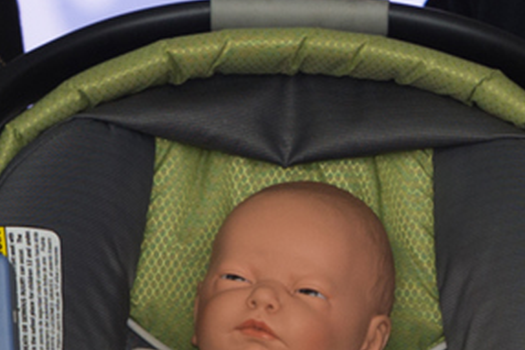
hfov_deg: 3.0
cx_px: 324
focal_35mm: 691
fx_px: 10071
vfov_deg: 2.0
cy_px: -11
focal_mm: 165
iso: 1000
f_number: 2.8
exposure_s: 1/250
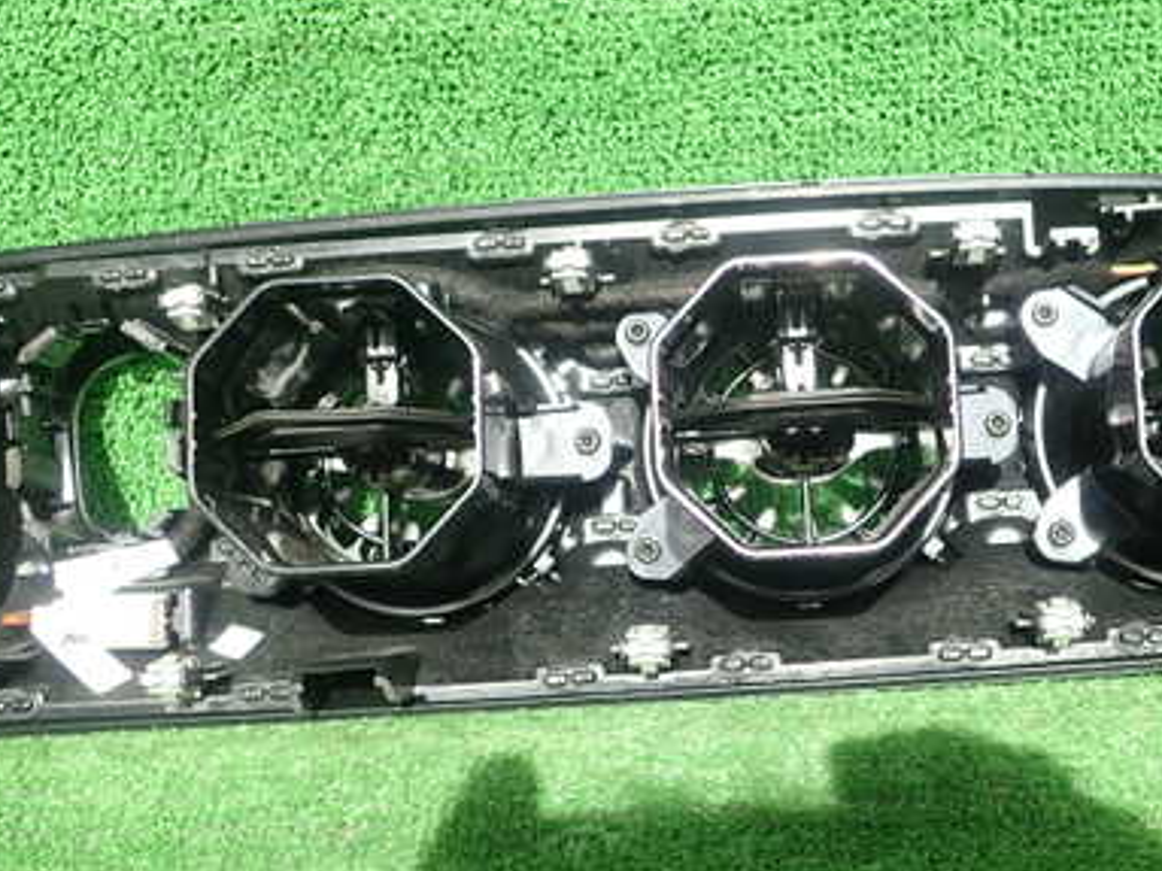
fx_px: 1577
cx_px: 671
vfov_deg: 30.9
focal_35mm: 47
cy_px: 443
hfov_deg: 40.3
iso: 100
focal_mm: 5.5
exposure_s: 1/125
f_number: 2.3
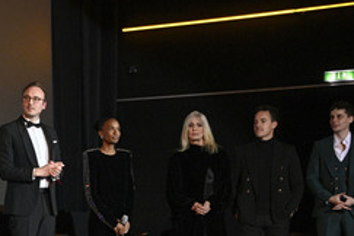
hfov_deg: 17.6
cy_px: 200
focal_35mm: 115
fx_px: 1131
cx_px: 62
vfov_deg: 11.9
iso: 10000
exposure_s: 1/160
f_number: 5.6
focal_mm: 62
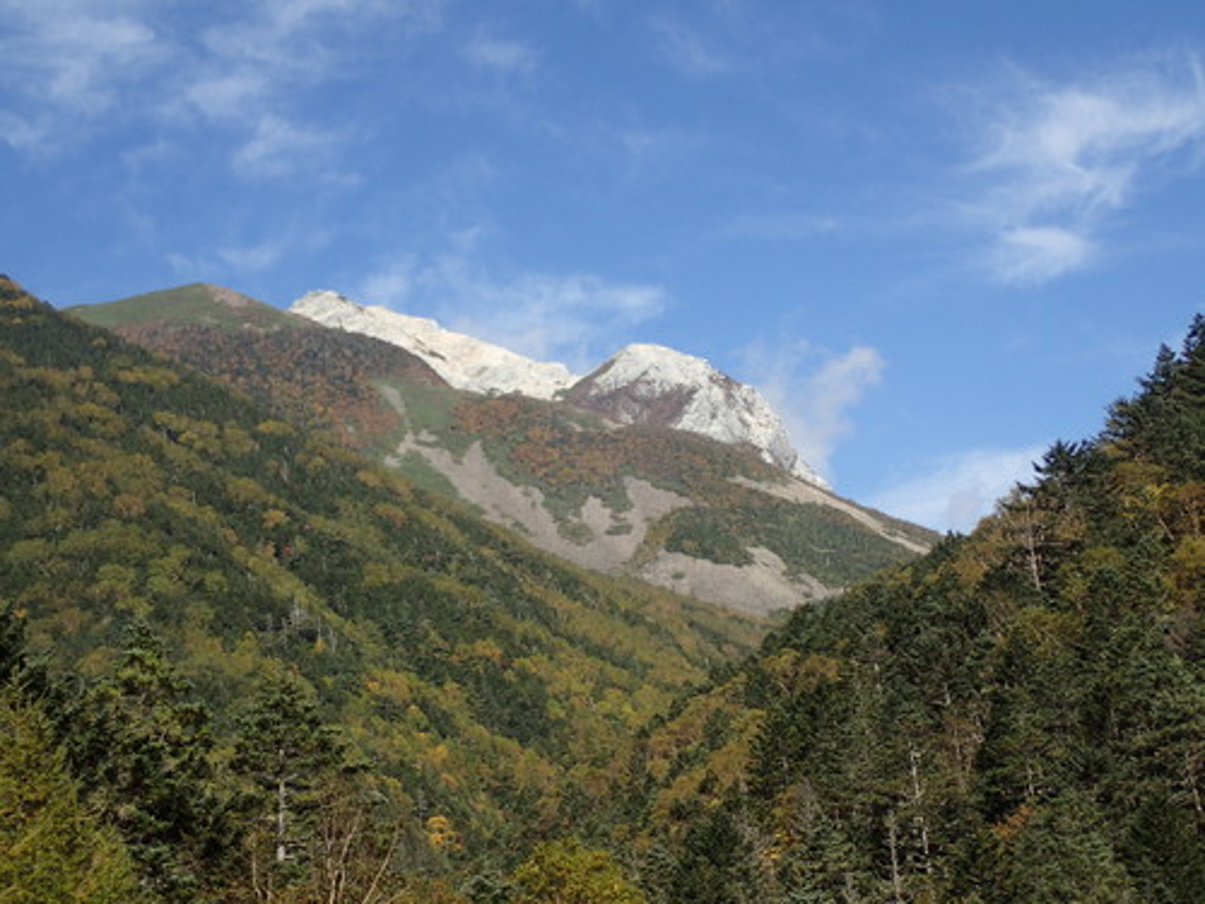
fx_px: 2437
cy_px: 452
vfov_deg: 21.0
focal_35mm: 70
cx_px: 602
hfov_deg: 27.8
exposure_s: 1/320
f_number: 5.6
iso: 100
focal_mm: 12.6
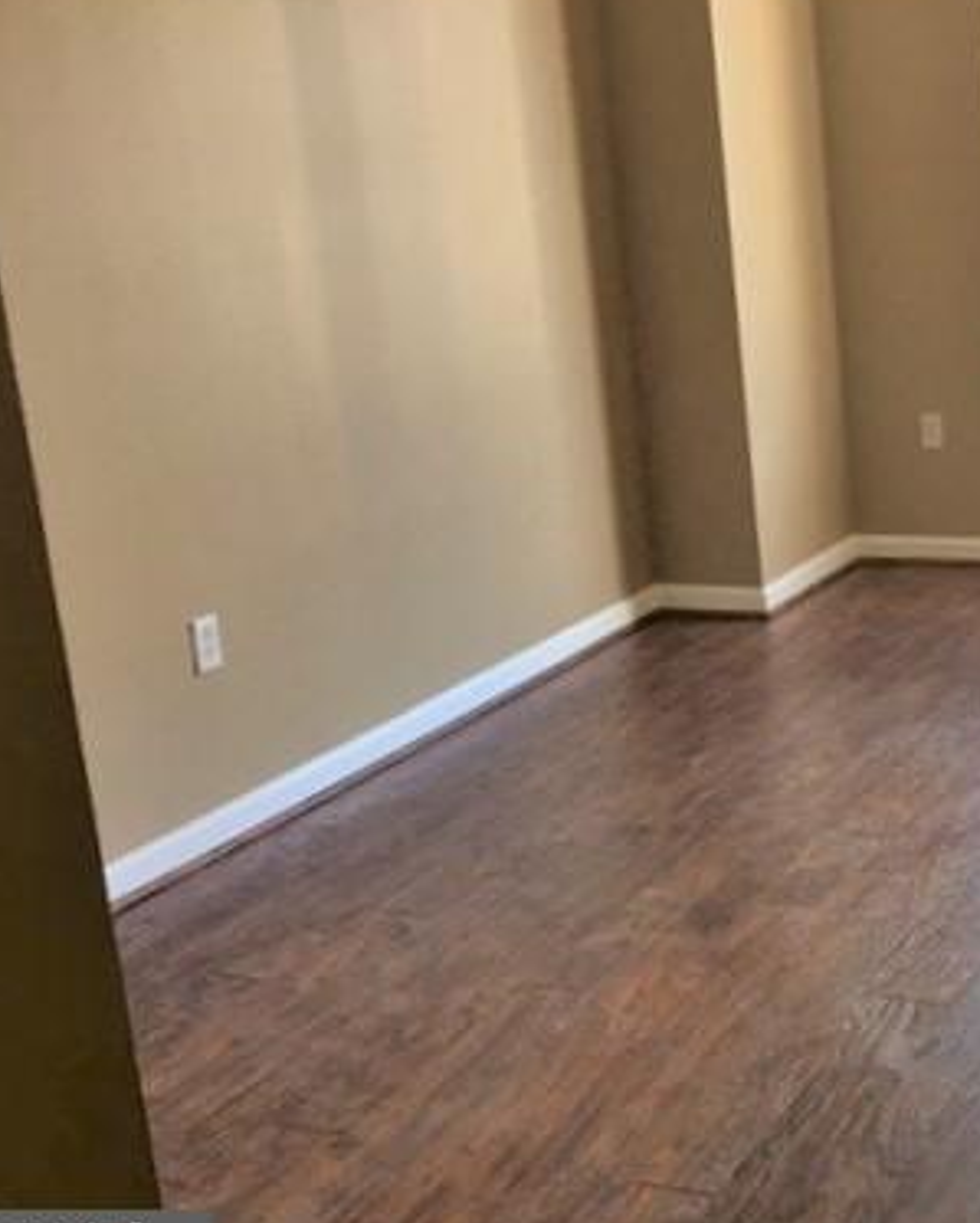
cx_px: 965
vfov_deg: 40.2
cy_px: 543
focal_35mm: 46
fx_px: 1666
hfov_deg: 30.6
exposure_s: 1/30
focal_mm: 4.15
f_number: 2.2
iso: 25
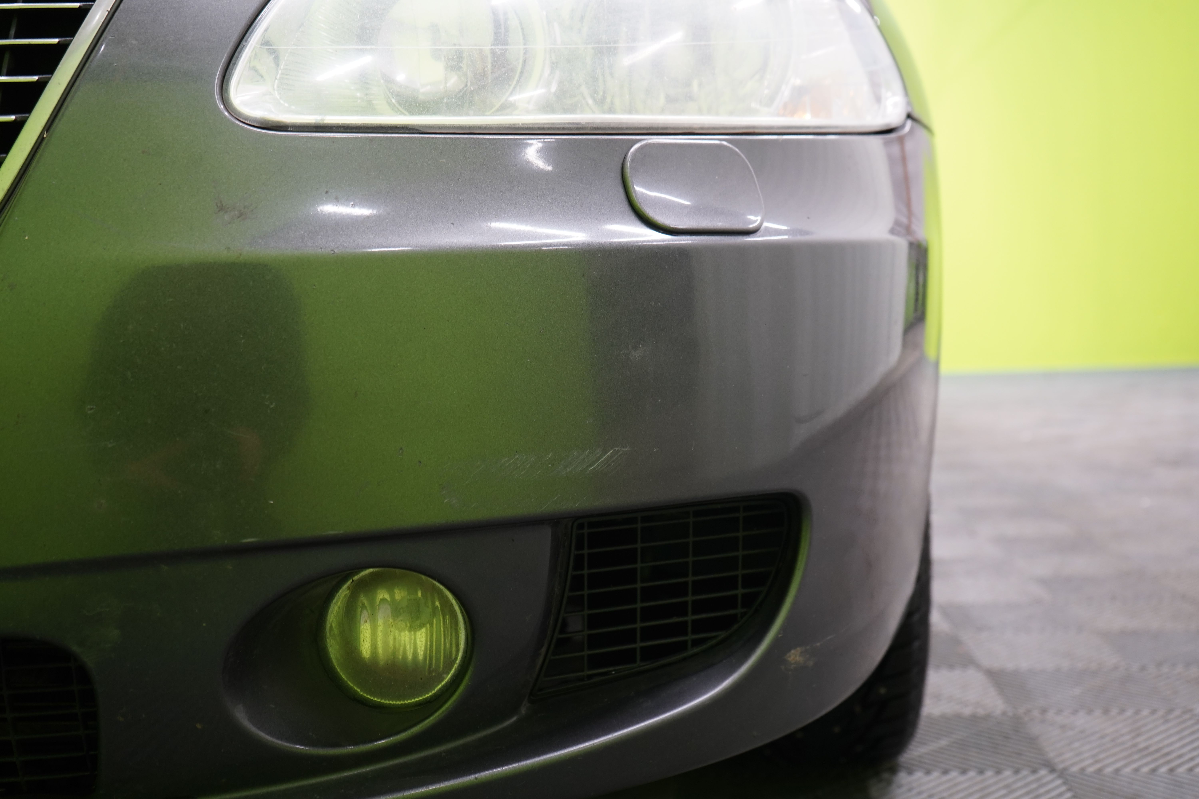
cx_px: 600
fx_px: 1299
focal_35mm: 39
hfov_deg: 49.6
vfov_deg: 34.2
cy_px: 400
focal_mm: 39
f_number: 5.6
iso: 1000
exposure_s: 1/25
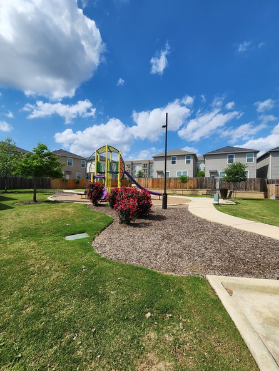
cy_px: 191
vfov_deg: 102.0
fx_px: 150
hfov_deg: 85.7
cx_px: 143
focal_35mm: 14
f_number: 2.2
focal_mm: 2.2
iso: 50
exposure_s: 1/3168
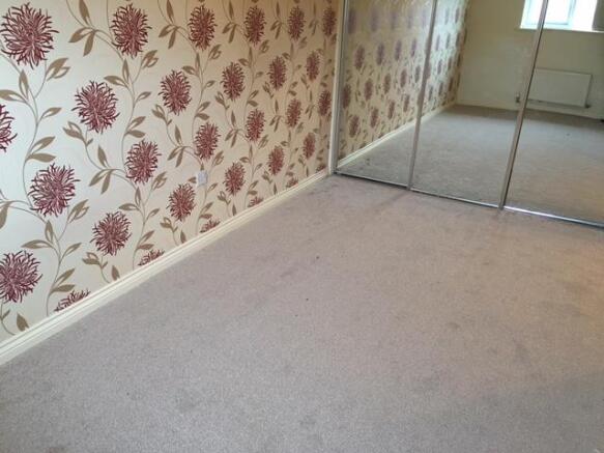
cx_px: 302
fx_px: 506
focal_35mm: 29
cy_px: 226
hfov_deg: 61.7
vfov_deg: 48.2
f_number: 2.2
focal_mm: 4.15
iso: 64
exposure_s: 1/17
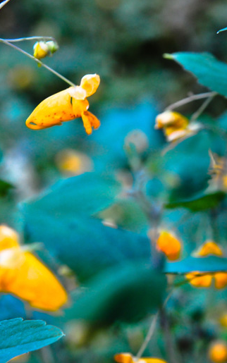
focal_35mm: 108
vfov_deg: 19.3
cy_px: 181
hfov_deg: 12.0
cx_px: 223
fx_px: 1069
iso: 3200
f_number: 8
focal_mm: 70
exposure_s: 1/320
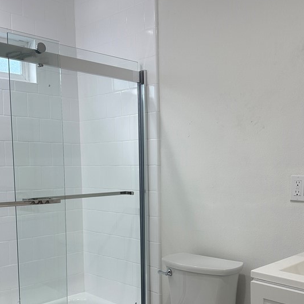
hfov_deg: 40.8
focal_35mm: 41
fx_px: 407
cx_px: 173
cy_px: 203
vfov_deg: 40.4
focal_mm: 6.86
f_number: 1.78
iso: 80
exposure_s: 1/120
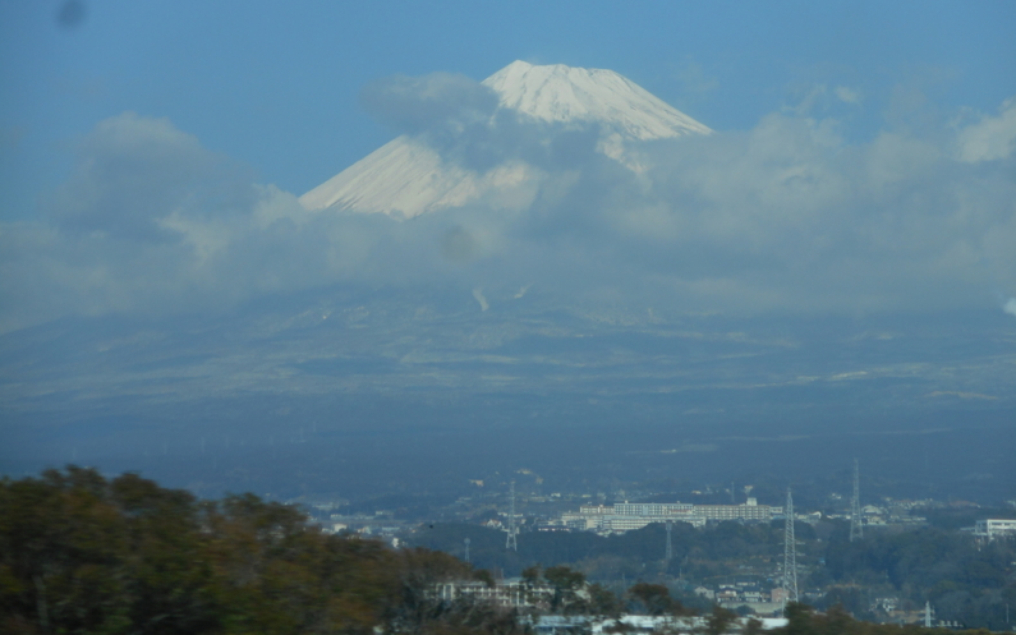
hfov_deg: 14.6
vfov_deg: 9.2
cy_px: 321
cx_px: 507
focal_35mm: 143
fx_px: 3960
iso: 80
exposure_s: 1/400
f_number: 6.1
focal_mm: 23.9
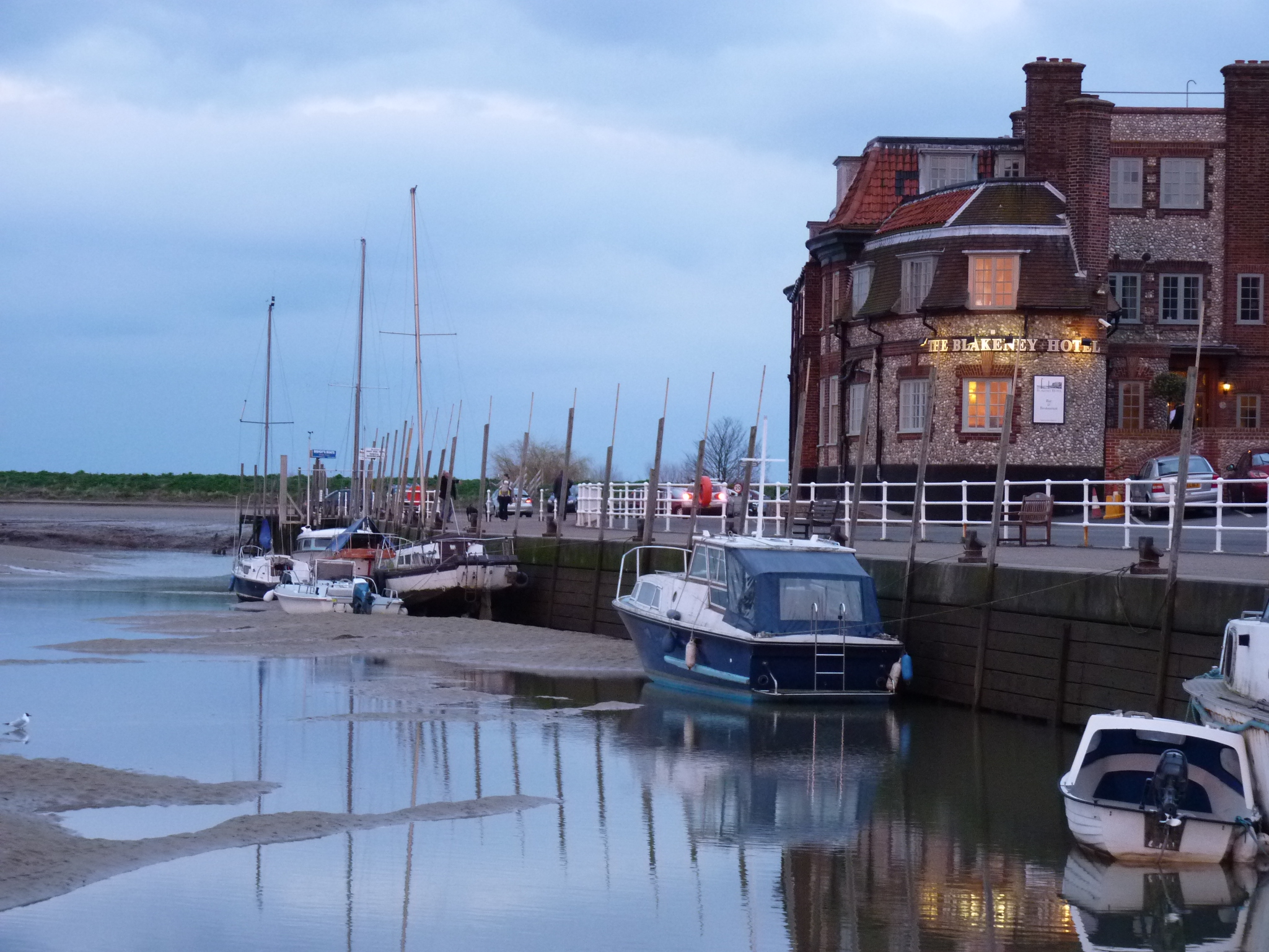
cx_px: 634
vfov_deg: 15.1
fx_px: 3593
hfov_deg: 20.0
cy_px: 476
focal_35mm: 98
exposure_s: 1/30
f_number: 3.6
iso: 400
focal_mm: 17.4
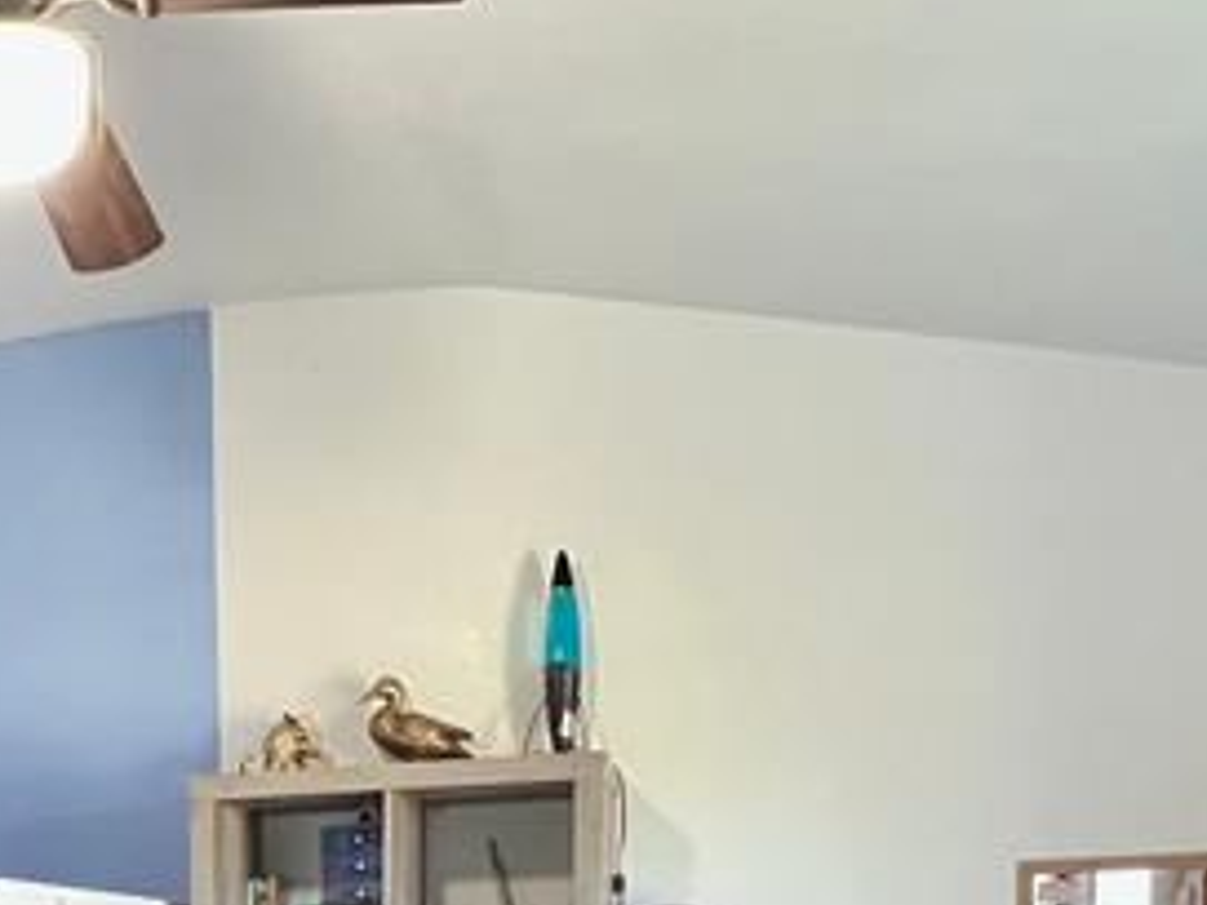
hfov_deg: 35.6
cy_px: 1153
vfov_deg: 25.8
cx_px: 36
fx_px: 1709
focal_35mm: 49
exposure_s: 1/40
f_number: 1.8
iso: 1000
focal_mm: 1.57
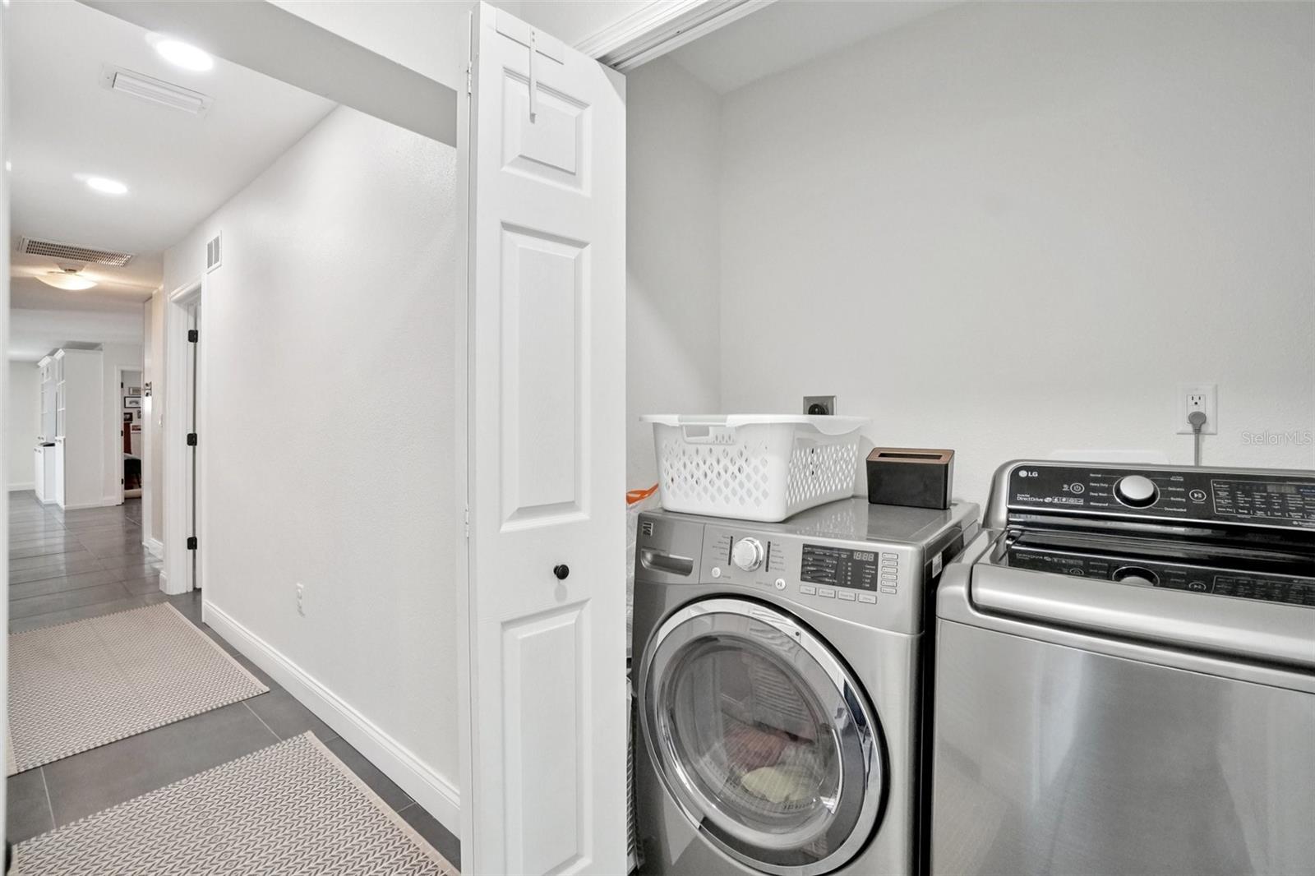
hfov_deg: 100.4
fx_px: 548
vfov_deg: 77.3
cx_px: 658
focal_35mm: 15
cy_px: 438
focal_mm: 10
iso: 1000
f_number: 8
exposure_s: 1/30
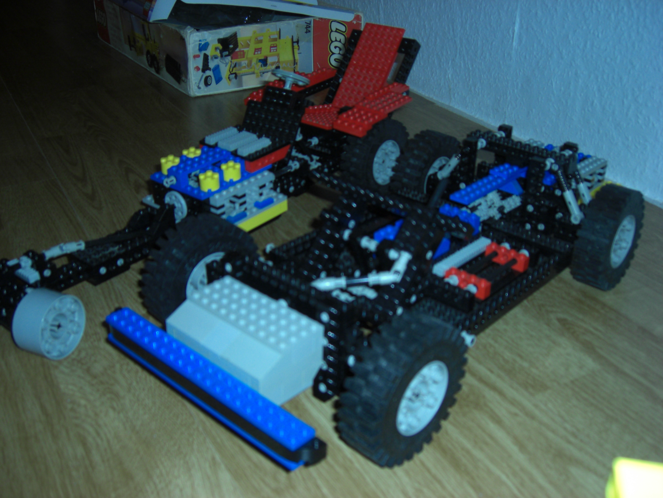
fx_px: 728
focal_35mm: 38
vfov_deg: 37.7
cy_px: 249
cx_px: 332
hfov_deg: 49.0
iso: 200
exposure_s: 1/60
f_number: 2.8
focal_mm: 7.9
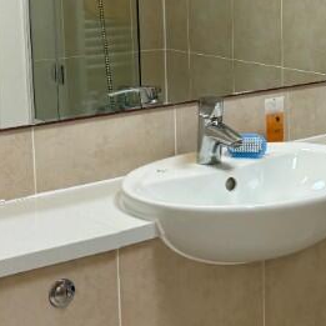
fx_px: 959
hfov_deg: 18.7
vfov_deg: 19.1
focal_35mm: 90
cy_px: 69
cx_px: 335
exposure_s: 1/50
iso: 80
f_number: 1.6
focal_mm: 5.96
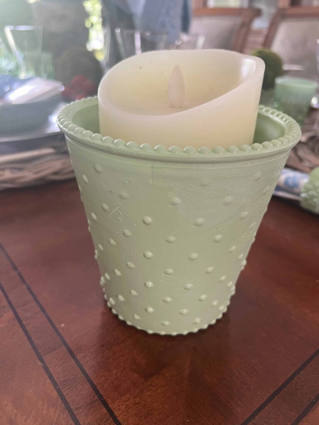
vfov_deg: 67.3
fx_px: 319
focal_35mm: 26
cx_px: 160
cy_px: 212
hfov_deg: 53.1
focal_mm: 5.7
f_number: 1.5
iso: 125
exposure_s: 1/63
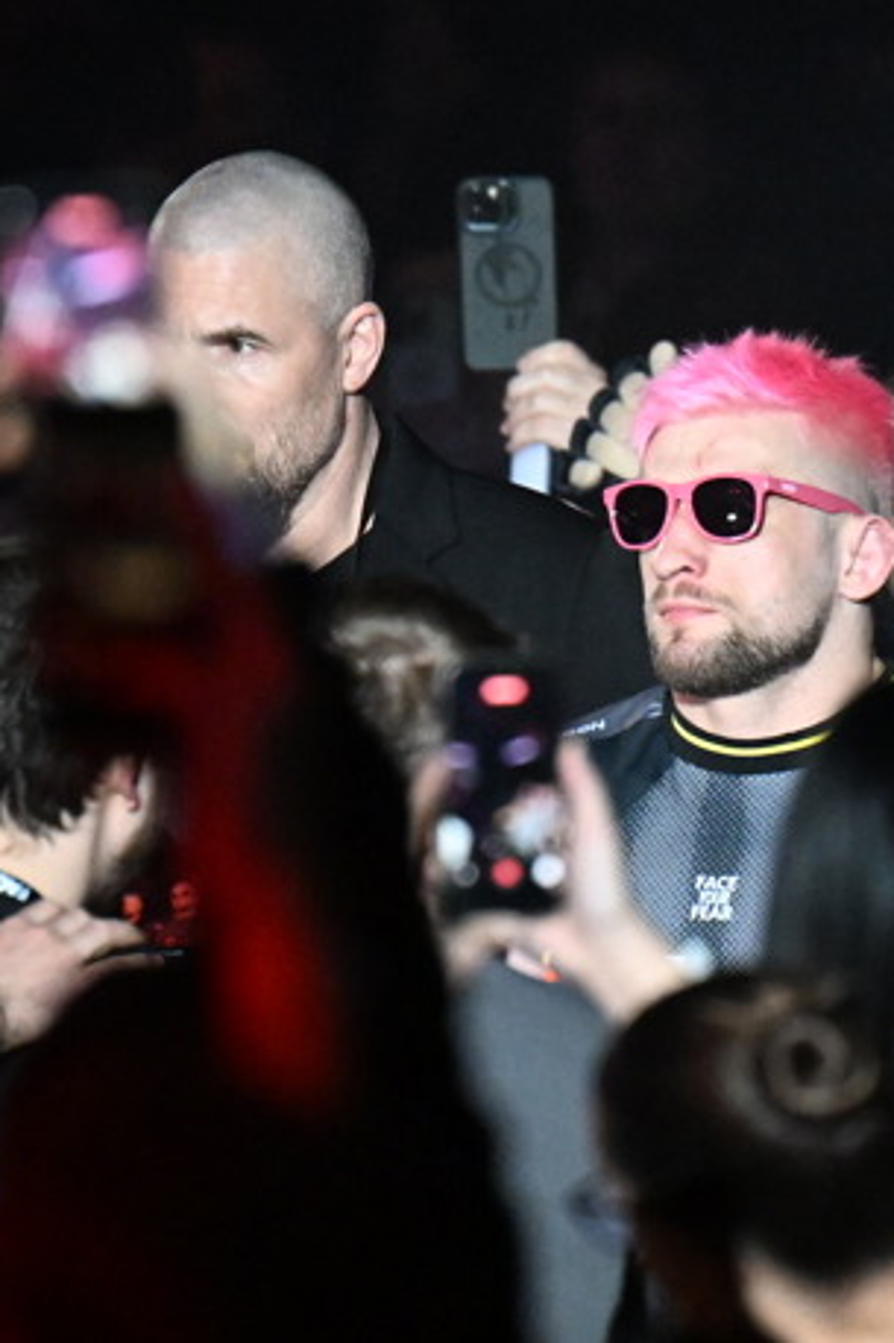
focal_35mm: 452
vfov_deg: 4.6
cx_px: 566
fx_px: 16848
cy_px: 672
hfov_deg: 3.0
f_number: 2.8
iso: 5000
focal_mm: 200
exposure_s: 1/1250
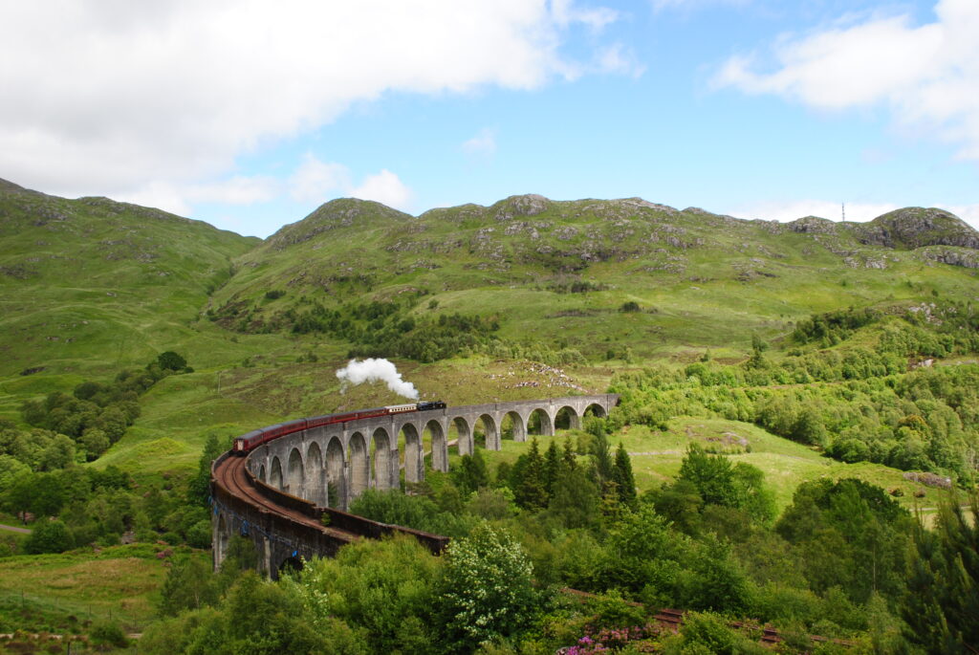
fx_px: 898
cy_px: 328
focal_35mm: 33
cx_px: 490
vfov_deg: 40.1
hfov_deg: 57.2
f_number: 10
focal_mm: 22
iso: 200
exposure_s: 1/200
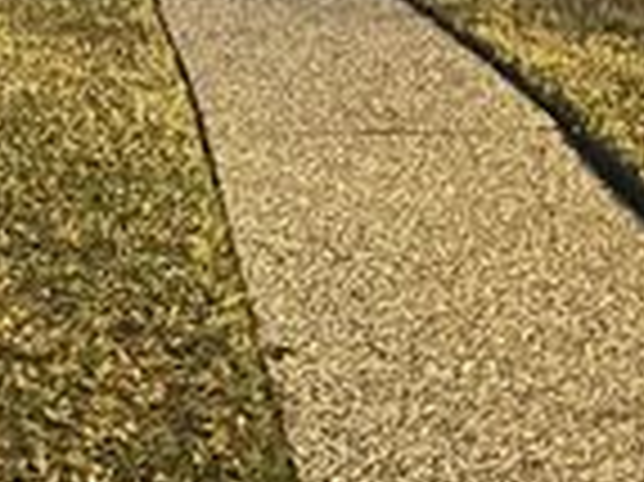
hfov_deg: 20.0
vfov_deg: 14.9
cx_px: -162
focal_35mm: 91
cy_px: -277
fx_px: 1692
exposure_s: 1/16
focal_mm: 5.7
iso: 1000
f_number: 1.5
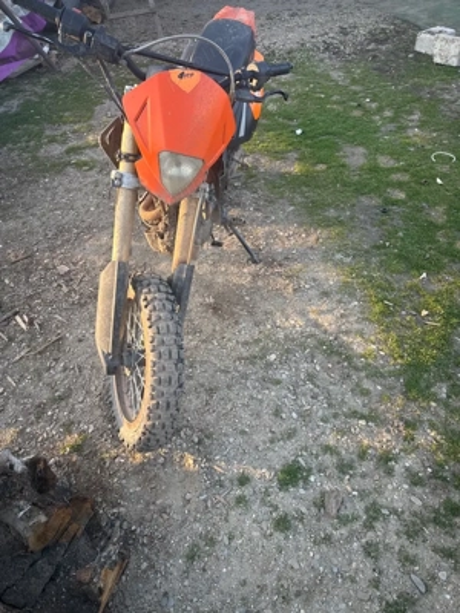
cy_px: 306
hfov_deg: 56.8
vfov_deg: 71.6
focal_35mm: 24
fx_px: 425
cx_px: 230
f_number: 1.78
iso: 80
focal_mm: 6.86
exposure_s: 1/248
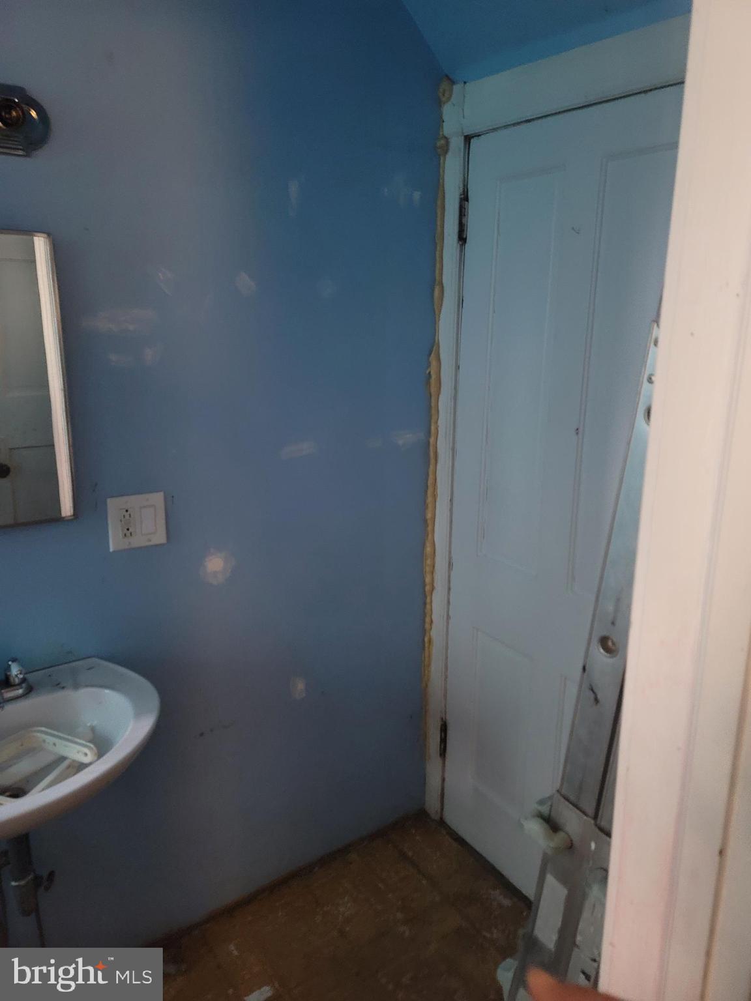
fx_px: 723
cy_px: 500
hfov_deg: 54.9
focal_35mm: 25
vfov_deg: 69.4
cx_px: 376
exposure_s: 1/24
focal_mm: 7
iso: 1600
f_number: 1.8
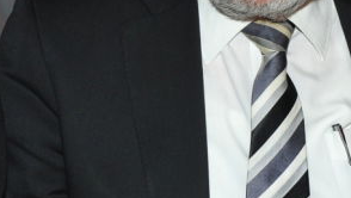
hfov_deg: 13.9
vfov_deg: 7.9
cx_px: 7
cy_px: 19
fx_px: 1425
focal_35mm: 153
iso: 640
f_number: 5.6
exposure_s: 1/60
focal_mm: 42
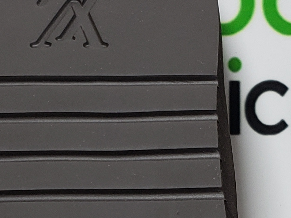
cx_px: 264
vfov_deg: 10.1
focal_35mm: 142
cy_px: 320
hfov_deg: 13.8
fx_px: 1194
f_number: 1.5
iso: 50
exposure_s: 1/336
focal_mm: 4.3
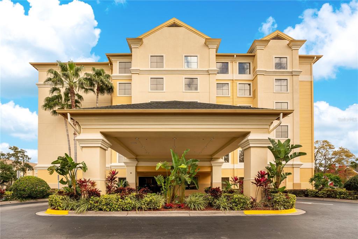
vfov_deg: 73.7
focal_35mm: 16
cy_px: 120
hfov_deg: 96.8
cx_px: 179
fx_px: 159
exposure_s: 1/125
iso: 100
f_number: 8
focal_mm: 16
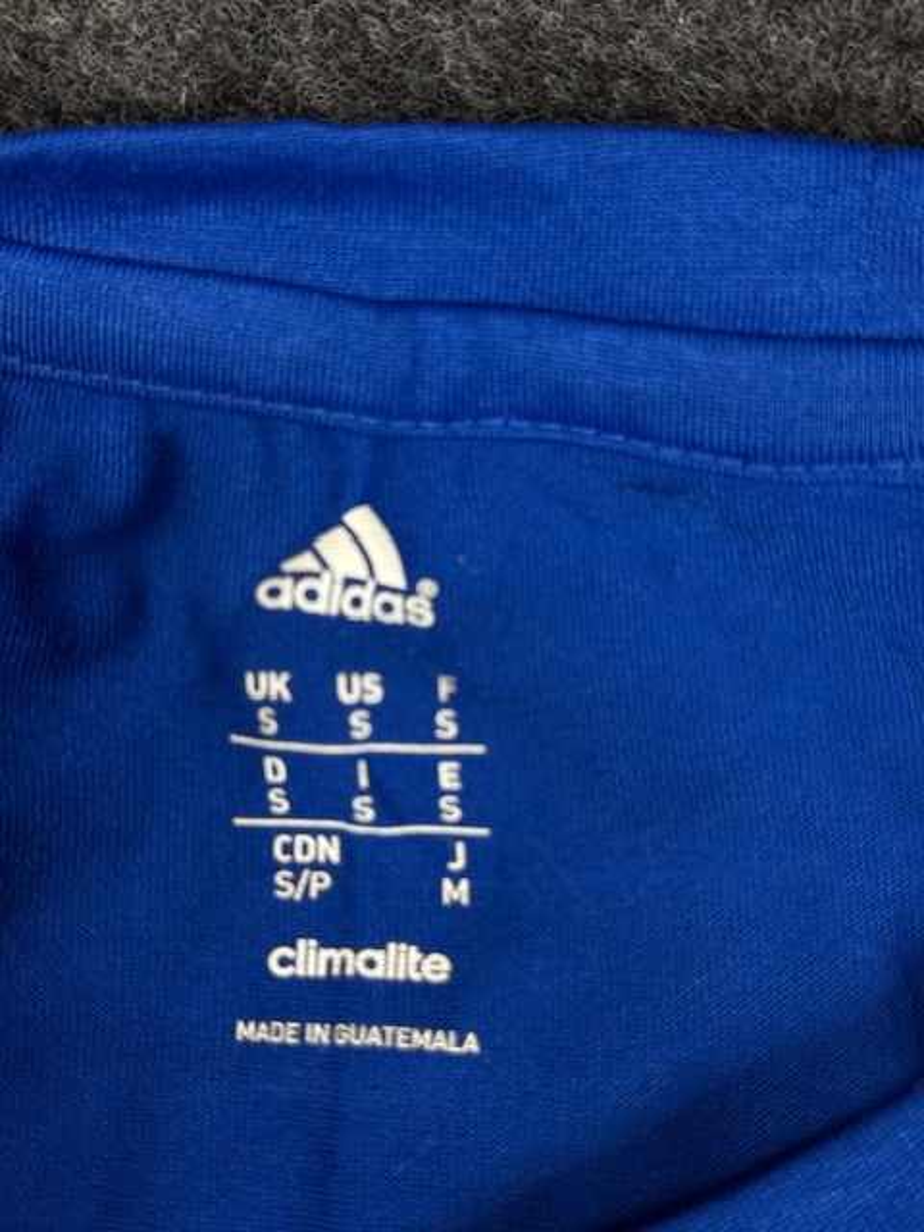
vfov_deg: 39.7
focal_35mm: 48
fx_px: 1708
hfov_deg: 30.3
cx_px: 462
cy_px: 616
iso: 80
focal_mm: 6.76
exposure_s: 1/50
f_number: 1.78
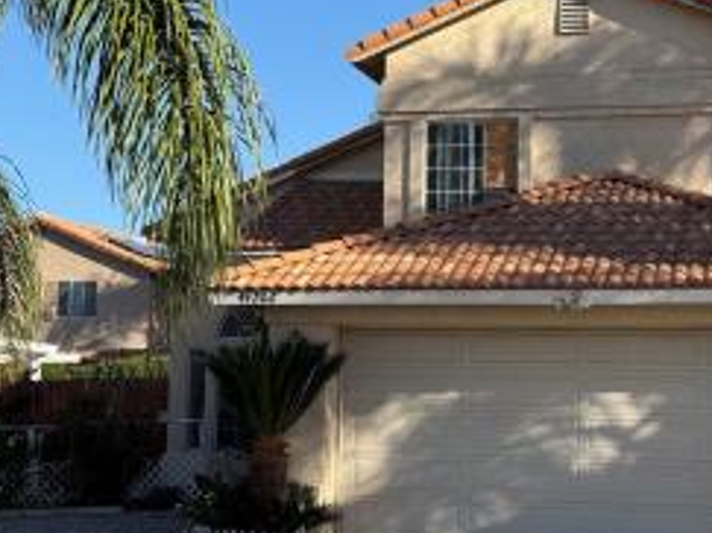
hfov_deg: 24.6
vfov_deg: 18.6
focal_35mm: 79
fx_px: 1624
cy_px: 220
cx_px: 472
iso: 80
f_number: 1.78
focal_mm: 6.76
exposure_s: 1/3378
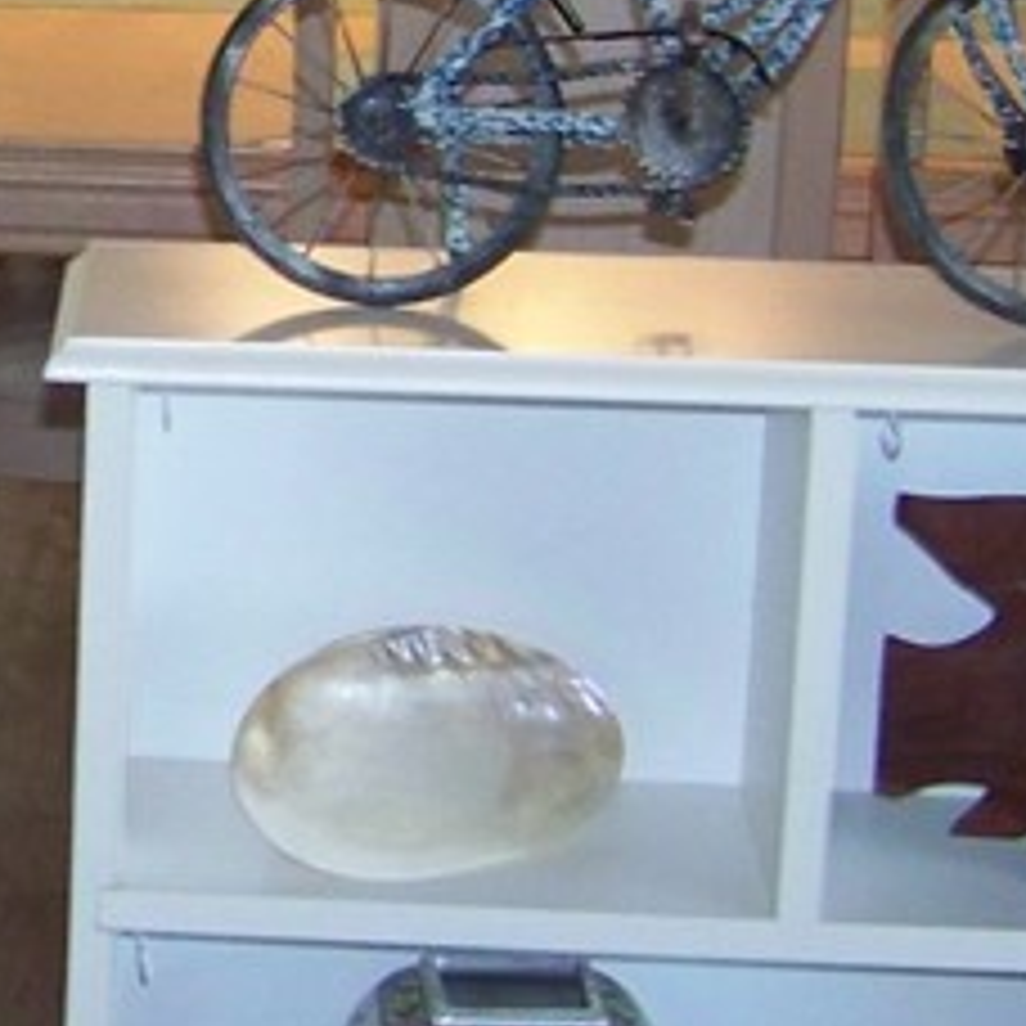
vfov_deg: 12.1
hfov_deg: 11.5
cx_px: -675
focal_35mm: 143
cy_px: 72
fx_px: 4795
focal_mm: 5.85
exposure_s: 1/30
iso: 200
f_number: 2.8
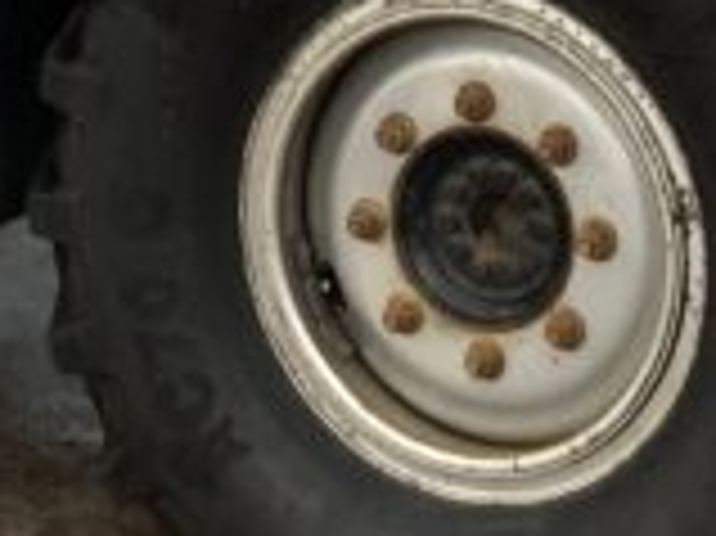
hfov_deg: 10.6
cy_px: -743
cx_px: 234
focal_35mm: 187
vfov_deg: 7.4
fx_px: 3865
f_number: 1.8
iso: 16
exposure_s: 1/147
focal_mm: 3
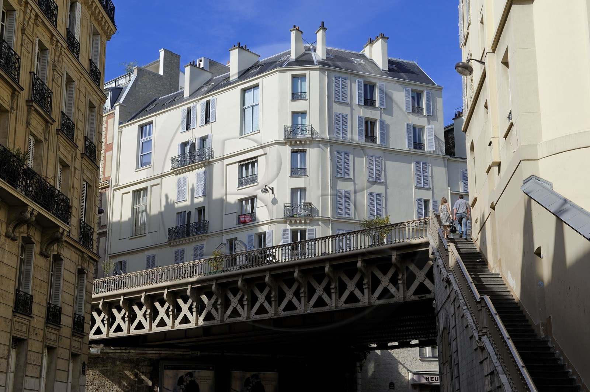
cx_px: 295
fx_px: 900
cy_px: 196
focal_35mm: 55
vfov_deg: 24.6
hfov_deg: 36.3
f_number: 11
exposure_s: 1/200
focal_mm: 55
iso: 200
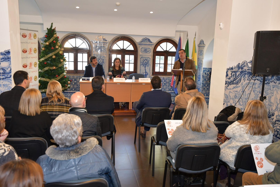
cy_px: 94
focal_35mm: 33
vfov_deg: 40.0
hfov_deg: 57.2
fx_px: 257
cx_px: 140
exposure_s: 1/80
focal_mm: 22
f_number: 4
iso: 800
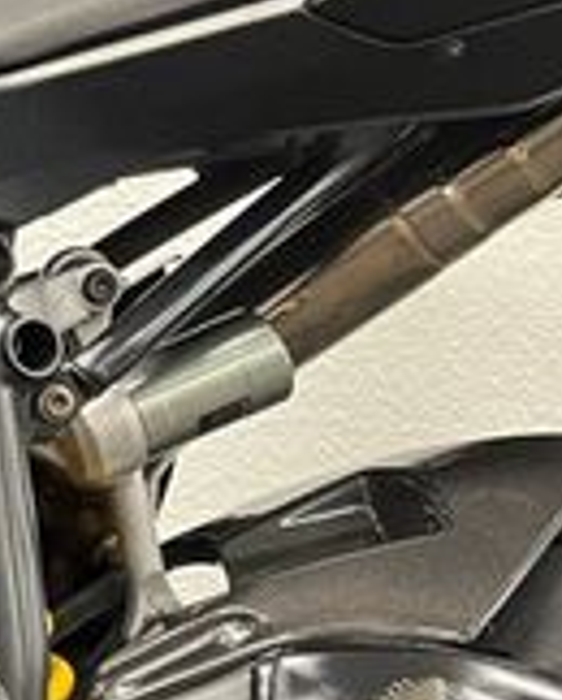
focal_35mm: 100
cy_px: 506
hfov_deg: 12.9
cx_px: -648
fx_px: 2075
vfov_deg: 19.1
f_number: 1.6
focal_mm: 5.1
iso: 500
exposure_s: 1/33
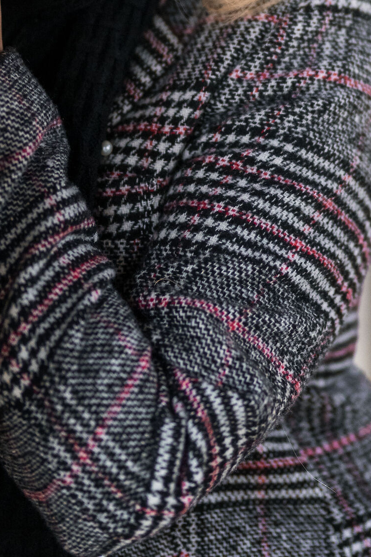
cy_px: -12
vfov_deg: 11.2
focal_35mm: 182
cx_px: 265
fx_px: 2814
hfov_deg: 7.5
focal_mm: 85
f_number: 1.4
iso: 3200
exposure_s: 1/800
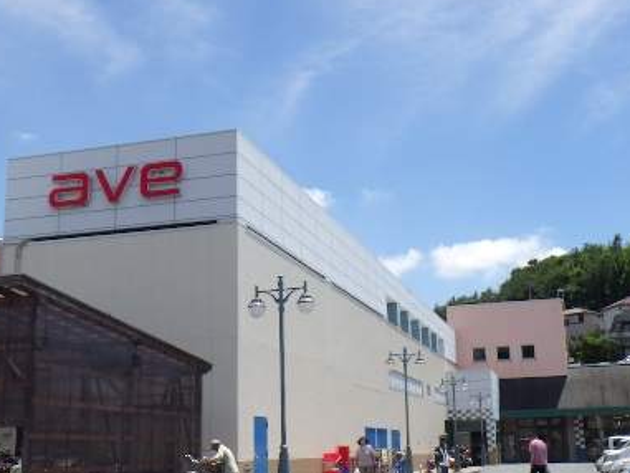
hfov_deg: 40.4
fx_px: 856
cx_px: 322
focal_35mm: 47
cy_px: 246
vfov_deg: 30.9
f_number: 4.2
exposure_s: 1/1000
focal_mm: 5
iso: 125
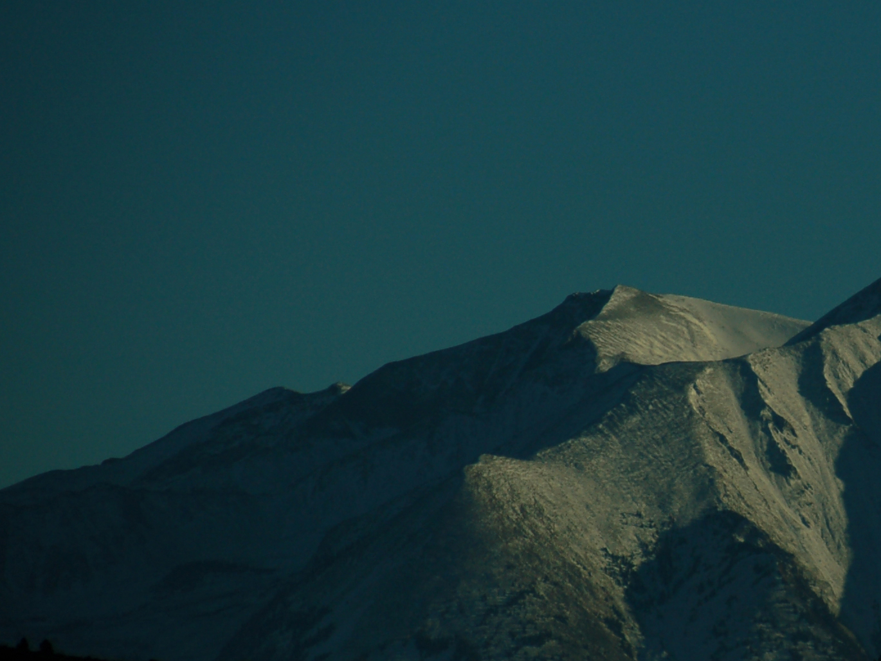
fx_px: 16107
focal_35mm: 633
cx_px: 916
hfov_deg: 3.1
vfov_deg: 2.3
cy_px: 398
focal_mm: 200
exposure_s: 1/2500
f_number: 5.6
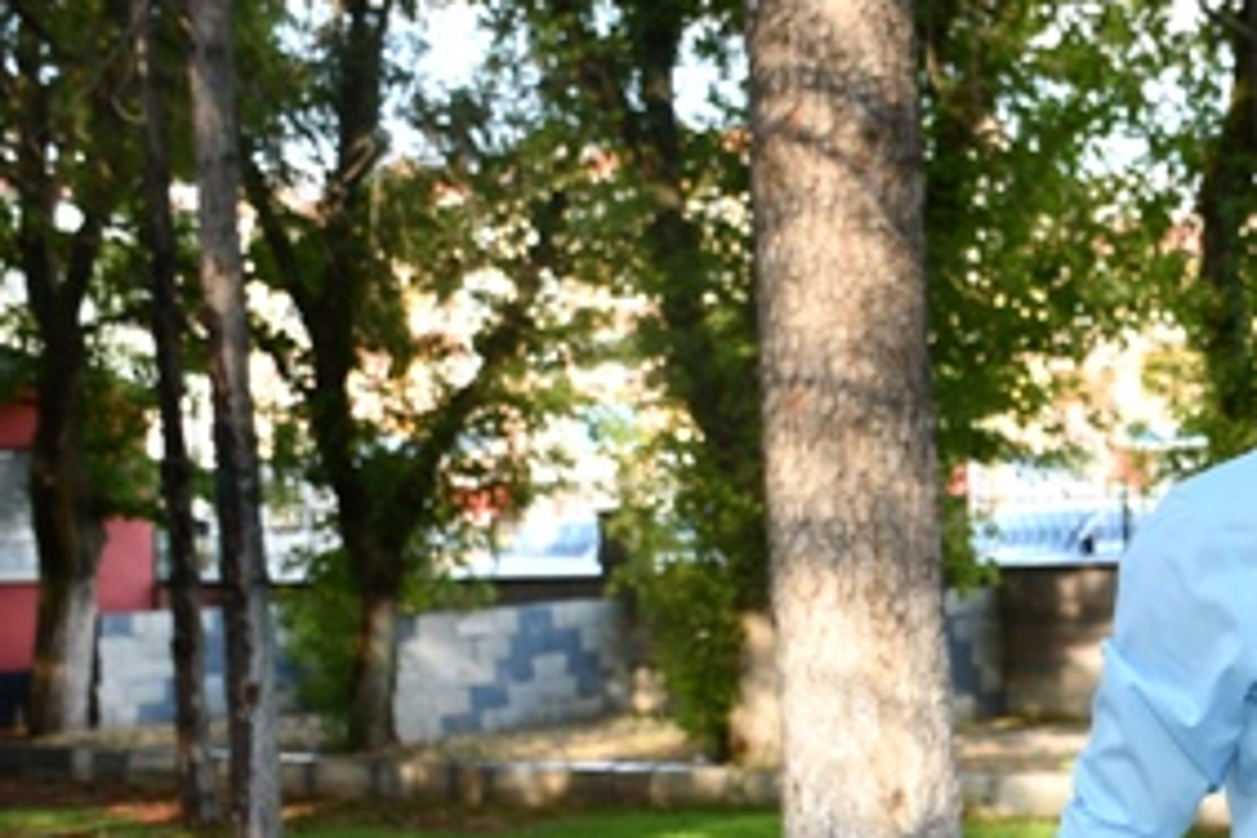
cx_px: 1239
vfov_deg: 18.0
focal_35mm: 75
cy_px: 653
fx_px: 2619
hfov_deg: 25.7
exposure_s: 1/125
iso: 220
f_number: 3.5
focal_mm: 22
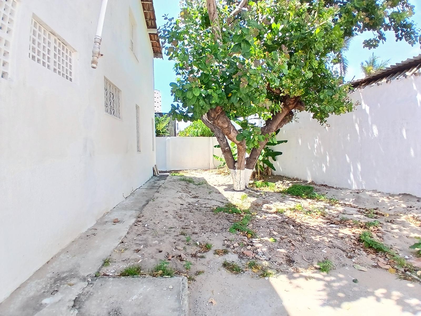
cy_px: 158
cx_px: 210
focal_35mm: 17
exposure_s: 1/169
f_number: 2.2
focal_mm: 1.4
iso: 50
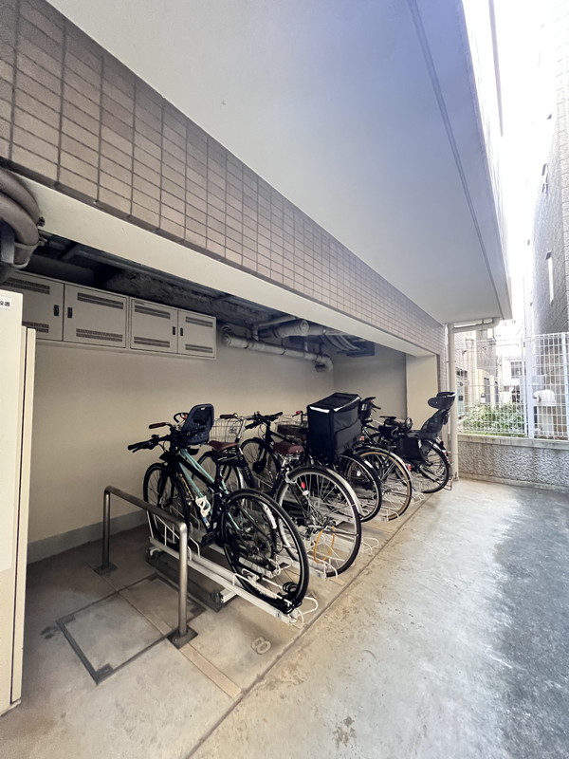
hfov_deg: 89.9
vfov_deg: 106.2
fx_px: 285
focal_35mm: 13
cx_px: 284
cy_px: 380
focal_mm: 1.57
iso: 800
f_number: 1.8
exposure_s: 1/60
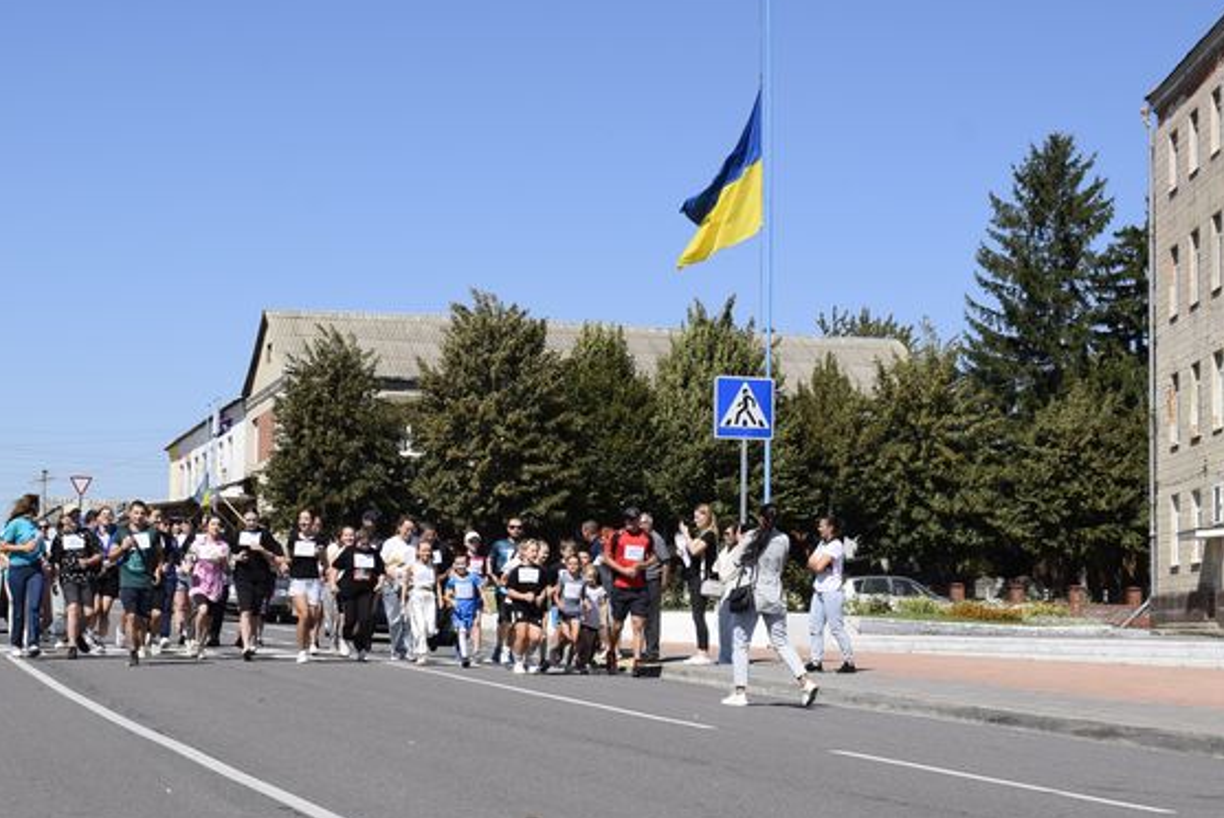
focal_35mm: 71
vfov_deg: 19.3
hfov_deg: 28.5
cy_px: 447
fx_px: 2404
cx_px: 453
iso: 200
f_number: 10
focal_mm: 35
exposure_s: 1/400
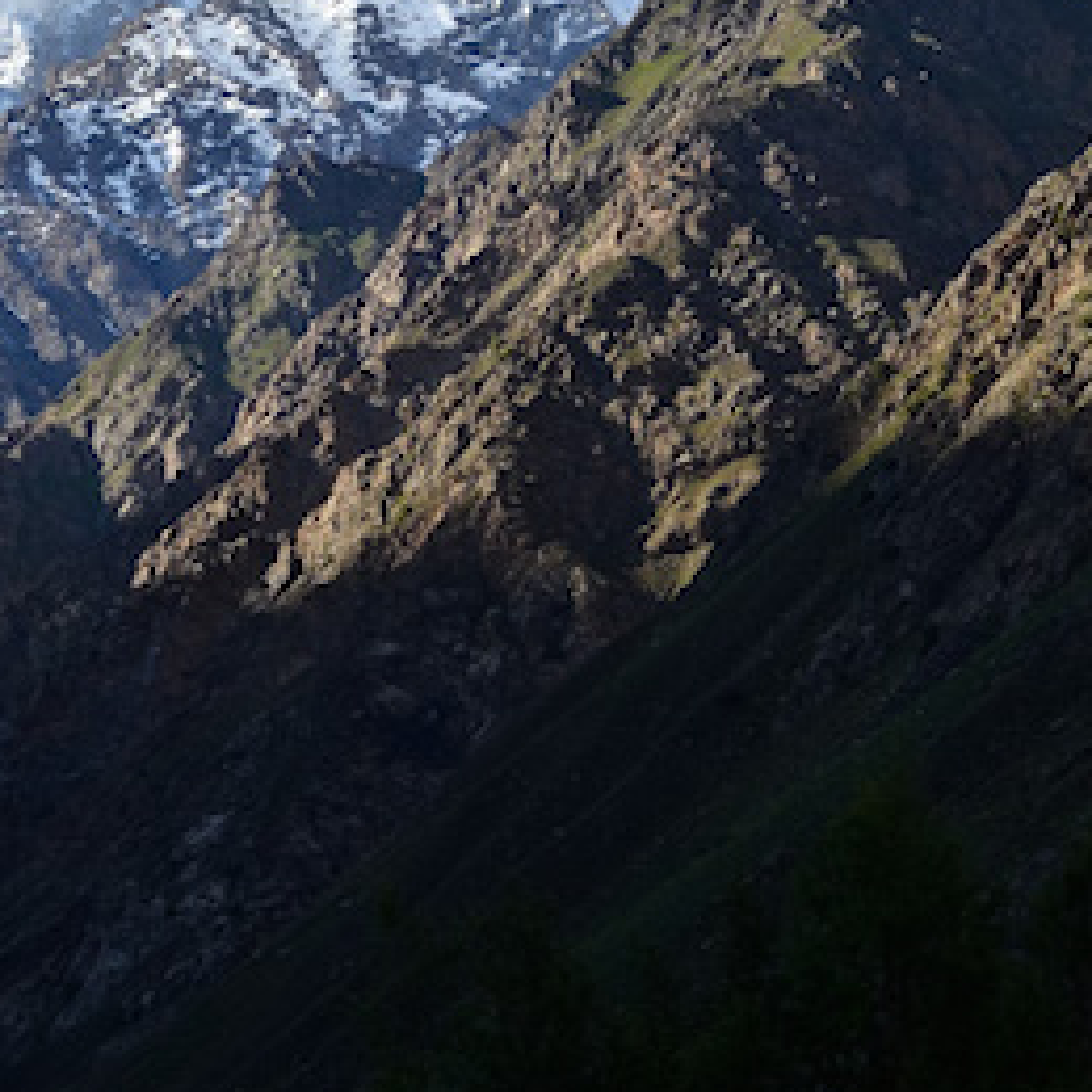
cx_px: 214
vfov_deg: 10.2
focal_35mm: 171
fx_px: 6103
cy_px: 176
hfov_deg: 10.2
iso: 200
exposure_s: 1/1000
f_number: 5.6
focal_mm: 50
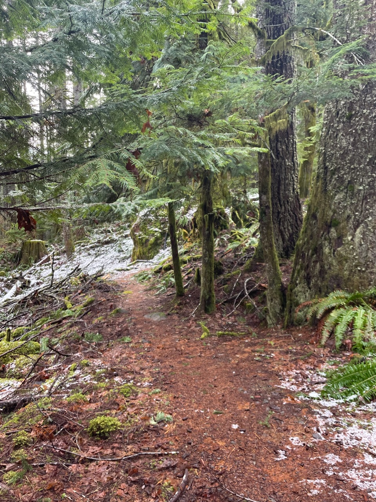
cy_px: 251
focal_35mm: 26
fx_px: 377
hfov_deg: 53.1
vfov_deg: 67.3
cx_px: 188
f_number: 1.6
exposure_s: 1/121
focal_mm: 4.2
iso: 100
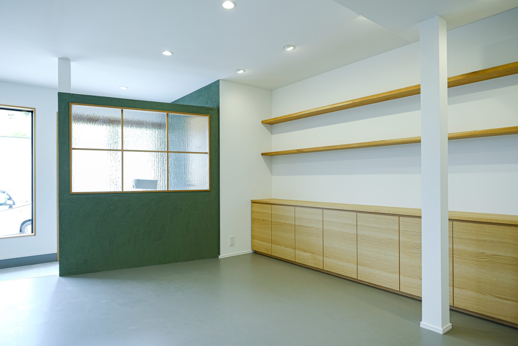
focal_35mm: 21
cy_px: 173
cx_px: 259
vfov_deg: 59.5
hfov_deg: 81.2
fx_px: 302
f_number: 2.8
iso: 200
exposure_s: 1/40
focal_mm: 14
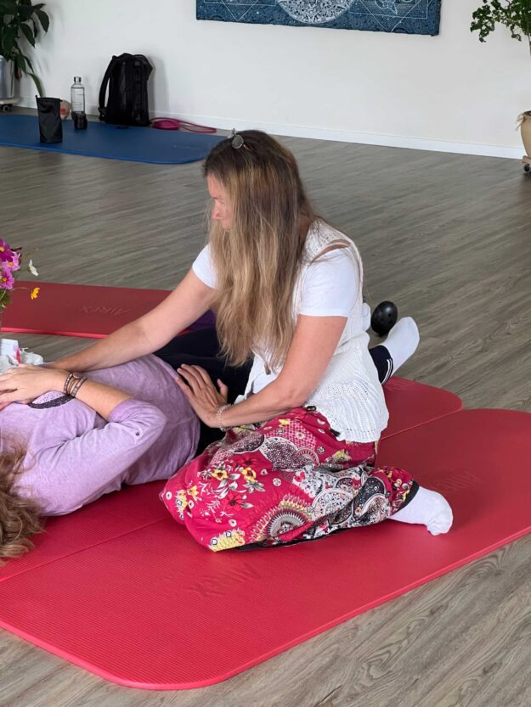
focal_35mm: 77
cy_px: 354
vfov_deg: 25.3
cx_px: 266
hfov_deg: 19.1
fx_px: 1574
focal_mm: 9
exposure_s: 1/60
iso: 500
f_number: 2.8
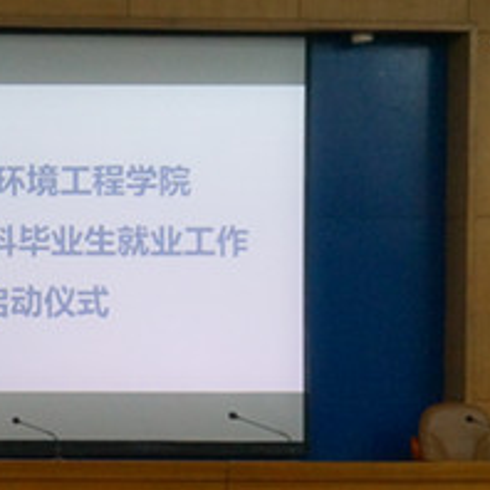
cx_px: -146
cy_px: 314
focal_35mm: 135
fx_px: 2167
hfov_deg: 12.5
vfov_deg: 12.9
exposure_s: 1/160
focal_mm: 35
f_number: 5.6
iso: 2500
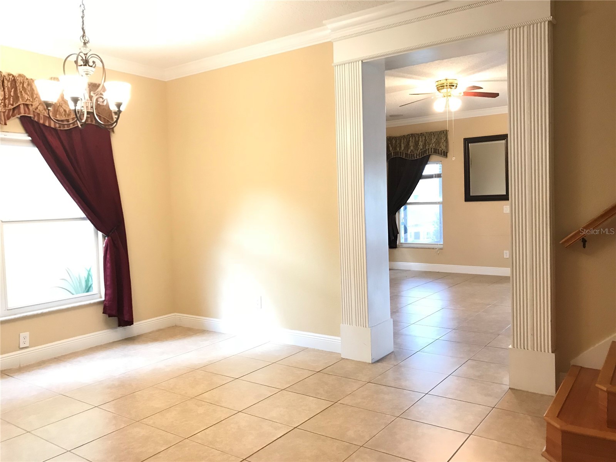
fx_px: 498
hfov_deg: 63.4
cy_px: 231
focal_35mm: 28
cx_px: 308
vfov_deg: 49.7
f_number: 1.8
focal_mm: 3.99
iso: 64
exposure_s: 1/15
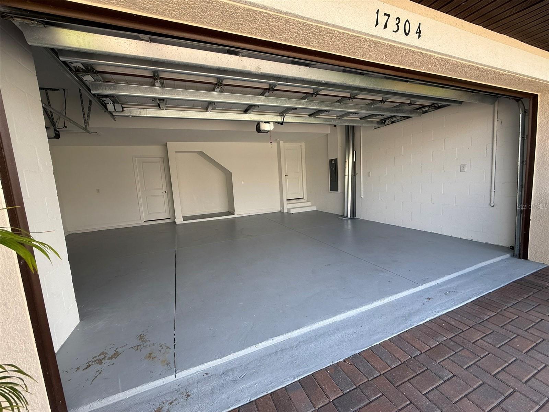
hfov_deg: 102.1
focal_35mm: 14
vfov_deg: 85.7
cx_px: 274
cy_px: 206
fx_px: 222
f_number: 2.2
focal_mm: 2.22
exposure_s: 1/209
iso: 50
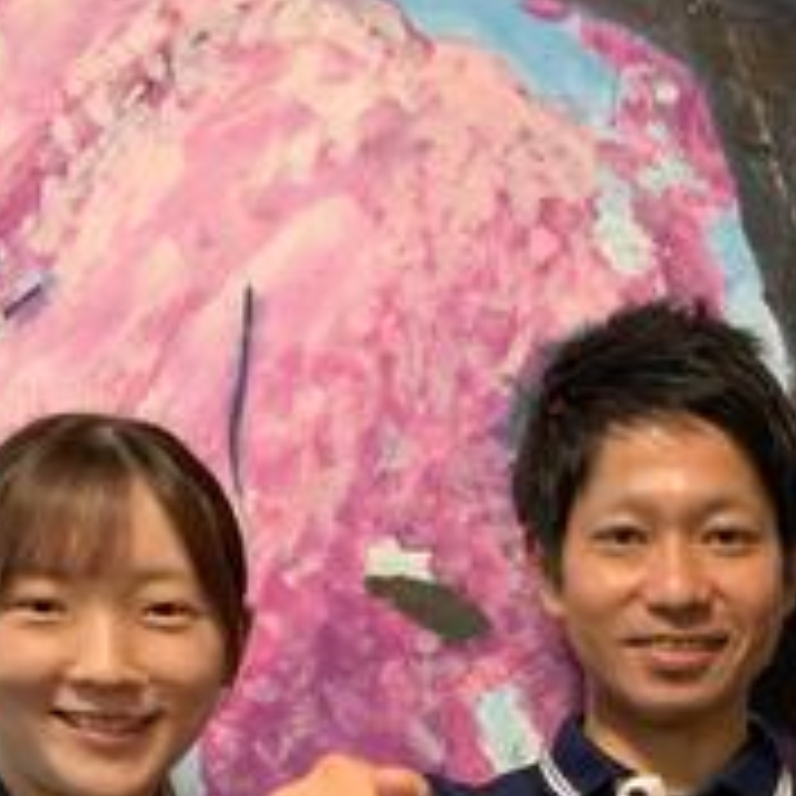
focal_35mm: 87
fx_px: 2263
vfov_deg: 19.0
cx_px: 778
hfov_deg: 19.4
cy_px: 922
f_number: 1.8
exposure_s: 1/50
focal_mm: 3
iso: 200
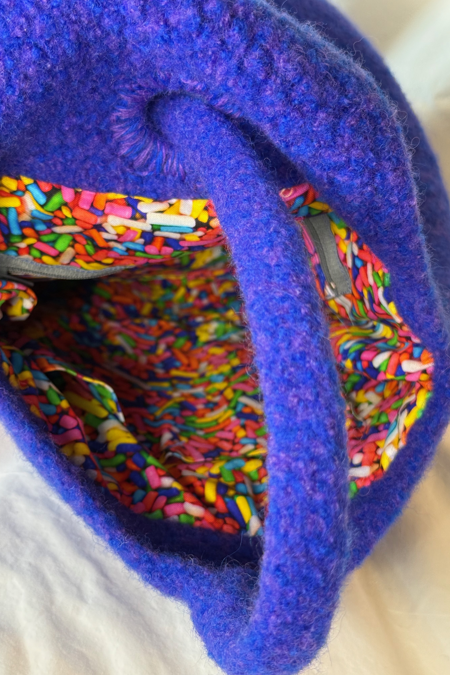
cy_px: 337
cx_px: 209
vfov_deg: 39.6
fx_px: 937
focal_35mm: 50
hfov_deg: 27.0
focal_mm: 6.76
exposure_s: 1/60
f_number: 1.78
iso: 160
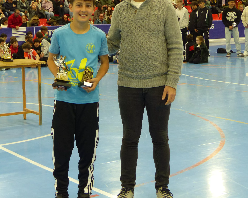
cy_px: 82
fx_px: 580
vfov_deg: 19.4
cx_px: 109
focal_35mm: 79
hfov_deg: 24.1
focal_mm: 9.4
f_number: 2.8
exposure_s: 1/40
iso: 200
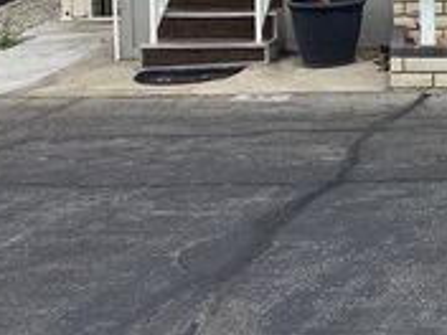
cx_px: 602
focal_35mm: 88
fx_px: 1136
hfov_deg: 20.1
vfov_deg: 16.1
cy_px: -75
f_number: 2.4
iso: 25
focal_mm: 3.3
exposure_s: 1/554
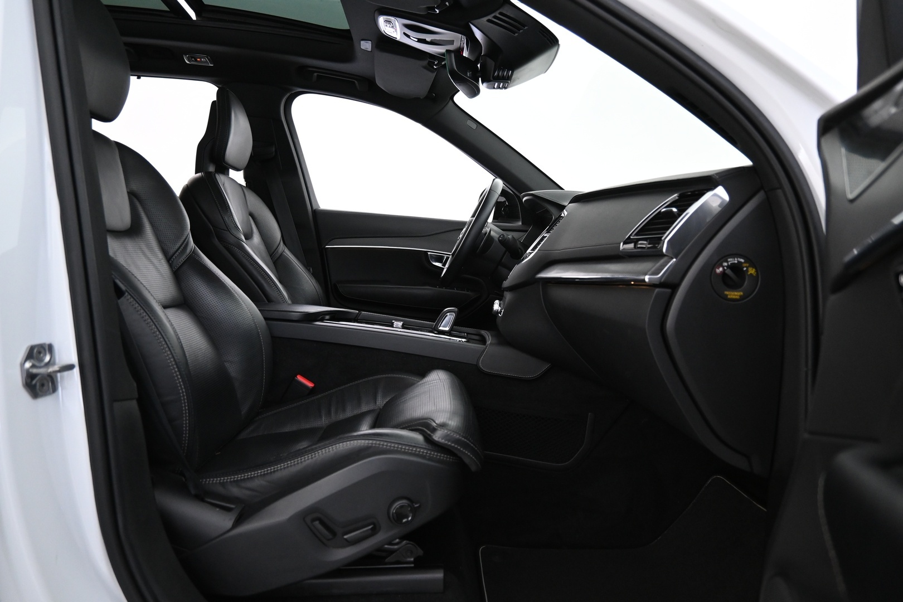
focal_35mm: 24
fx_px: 602
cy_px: 301
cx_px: 452
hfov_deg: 73.7
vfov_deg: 53.1
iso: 1800
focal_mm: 16
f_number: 3.5
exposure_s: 1/25
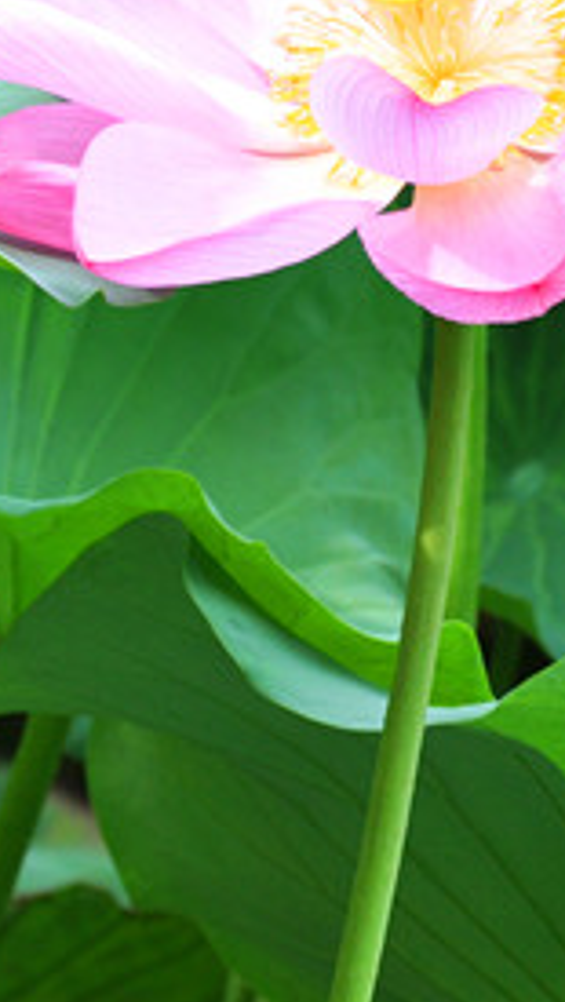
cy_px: 395
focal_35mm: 479
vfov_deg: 4.5
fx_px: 12725
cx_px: -197
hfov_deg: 2.5
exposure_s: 1/160
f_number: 6.3
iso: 200
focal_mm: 105
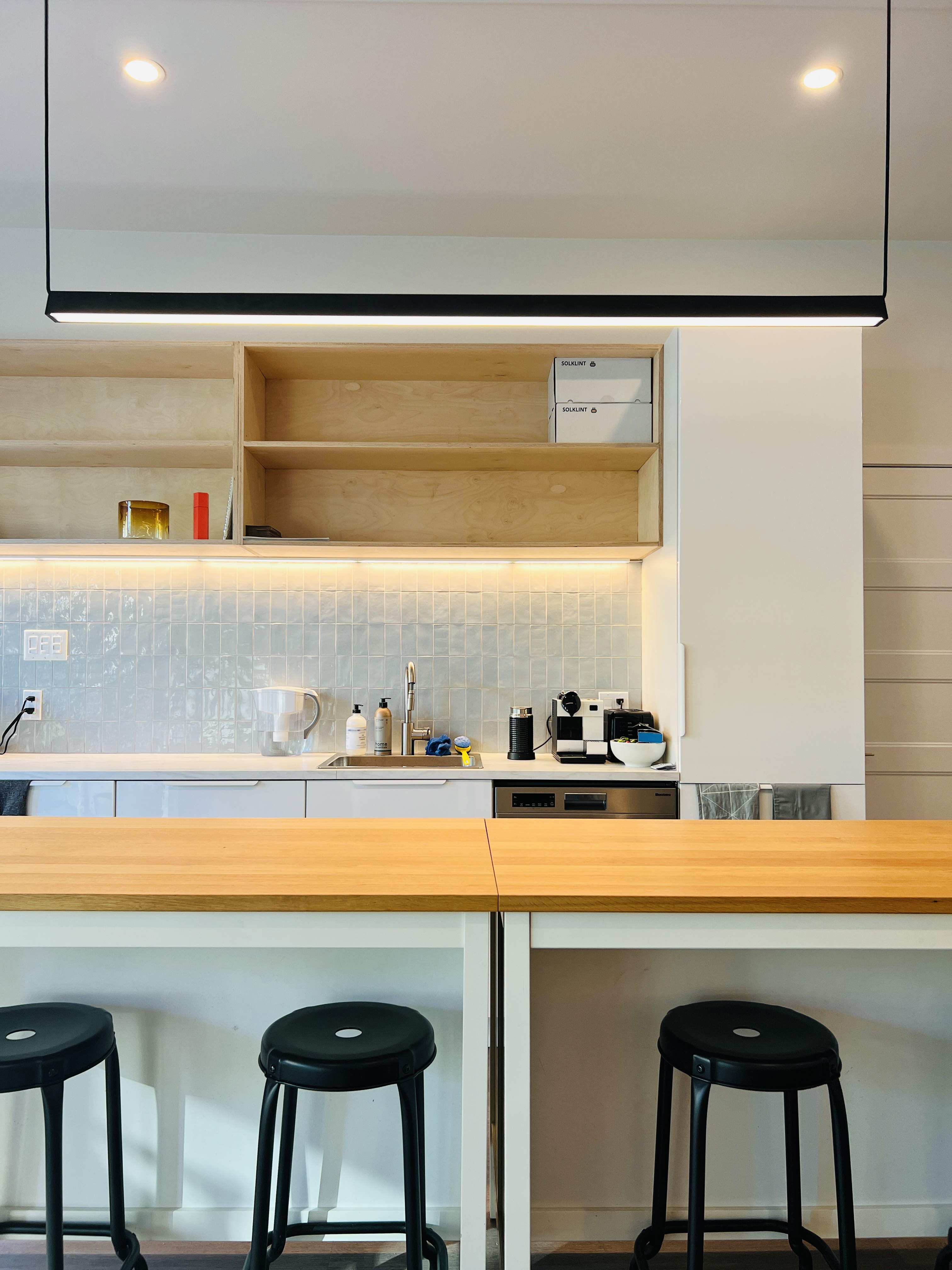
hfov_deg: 53.1
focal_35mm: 26
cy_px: 635
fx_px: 953
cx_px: 476
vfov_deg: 67.3
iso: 80
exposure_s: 1/120
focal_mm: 5.7
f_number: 1.5
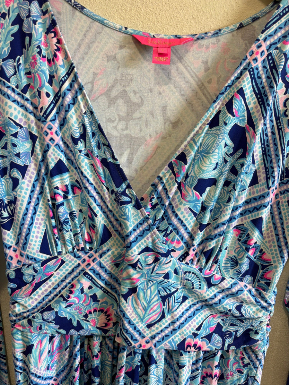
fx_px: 289
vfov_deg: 67.3
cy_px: 192
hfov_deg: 53.1
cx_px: 144
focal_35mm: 26
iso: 100
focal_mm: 5.96
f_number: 1.6
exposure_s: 1/60
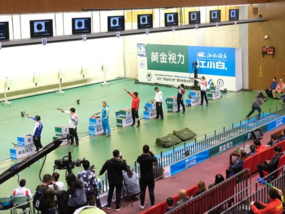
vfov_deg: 23.9
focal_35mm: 61
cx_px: 212
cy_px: 71
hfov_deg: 31.2
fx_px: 502
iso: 5000
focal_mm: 50.8
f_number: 4
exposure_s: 1/400
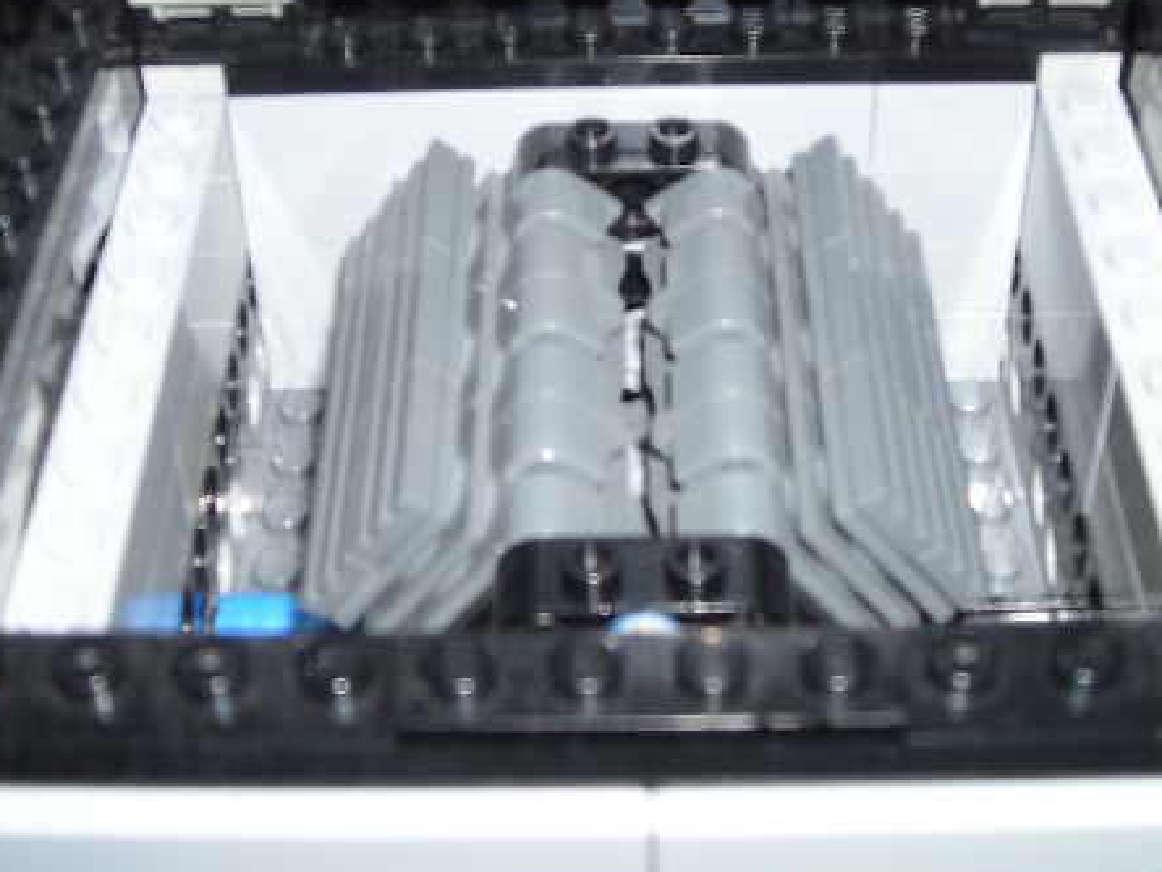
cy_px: 309
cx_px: 597
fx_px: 2115
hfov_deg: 30.7
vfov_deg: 23.2
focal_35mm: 63
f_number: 2.8
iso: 64
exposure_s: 1/60
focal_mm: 5.7
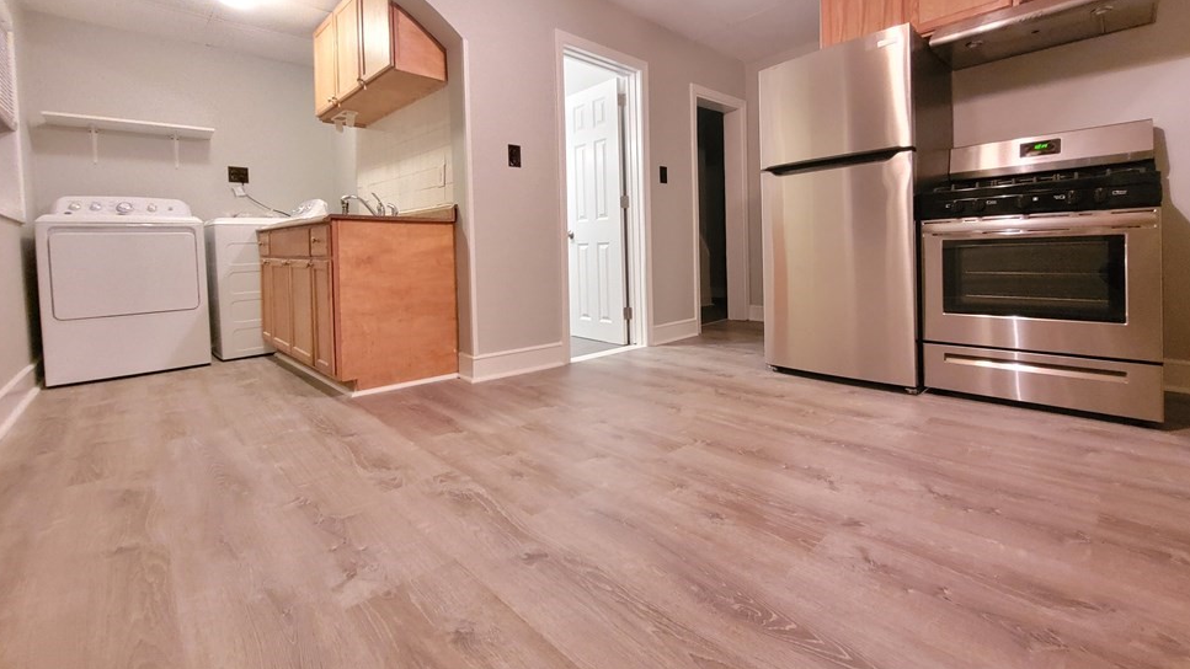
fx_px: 473
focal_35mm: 15
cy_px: 268
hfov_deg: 102.9
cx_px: 618
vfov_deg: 69.8
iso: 1000
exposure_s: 1/24
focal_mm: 1.74
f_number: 2.2
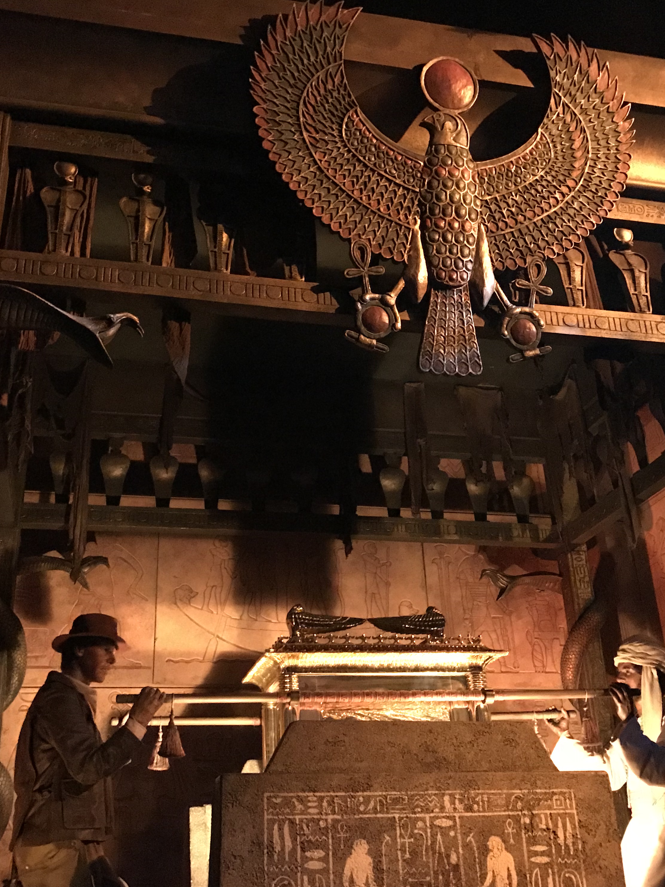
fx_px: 973
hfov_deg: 37.7
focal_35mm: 38
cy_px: 449
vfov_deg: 49.0
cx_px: 315
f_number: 1.8
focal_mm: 3.99
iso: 320
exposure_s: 1/4
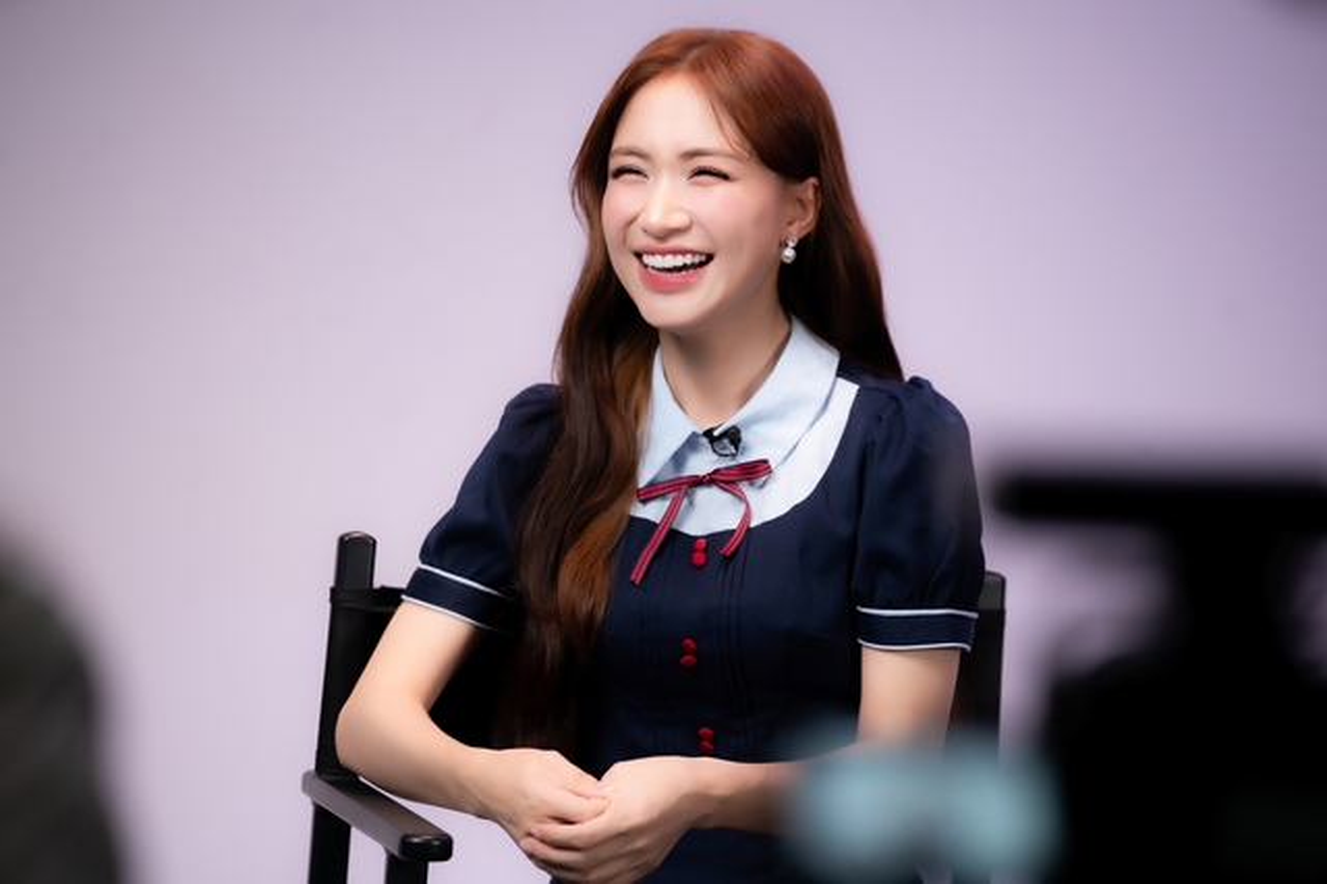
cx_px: 664
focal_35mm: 137
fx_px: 5047
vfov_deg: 10.0
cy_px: 442
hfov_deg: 15.0
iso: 1000
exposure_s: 1/320
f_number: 2.8
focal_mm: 137
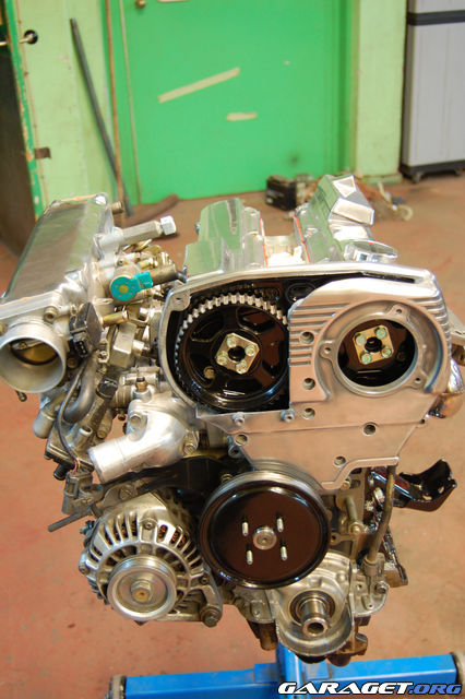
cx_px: 232
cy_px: 350
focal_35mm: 45
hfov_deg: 29.8
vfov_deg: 43.6
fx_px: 873
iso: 800
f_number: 4.2
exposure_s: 1/13
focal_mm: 30
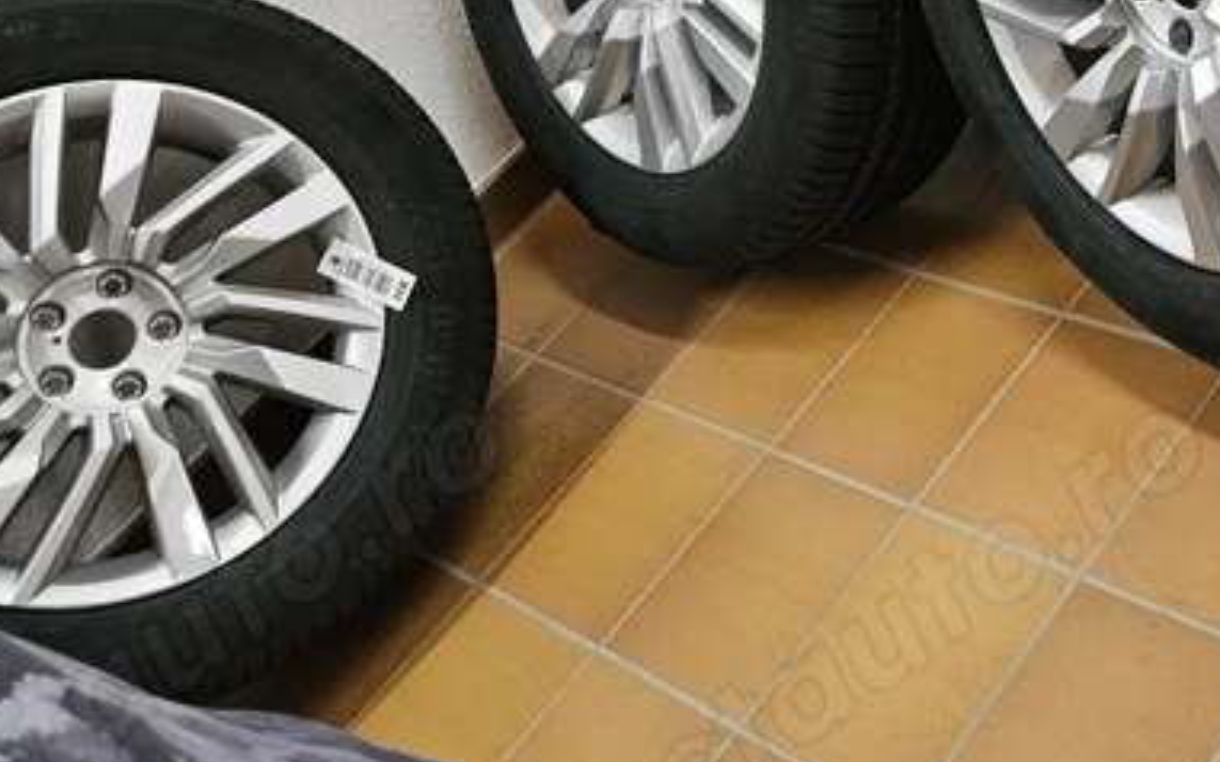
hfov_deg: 29.5
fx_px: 2128
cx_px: 1271
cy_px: -90
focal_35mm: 64
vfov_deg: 19.4
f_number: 1.8
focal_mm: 5.4
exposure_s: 1/33.3
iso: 640
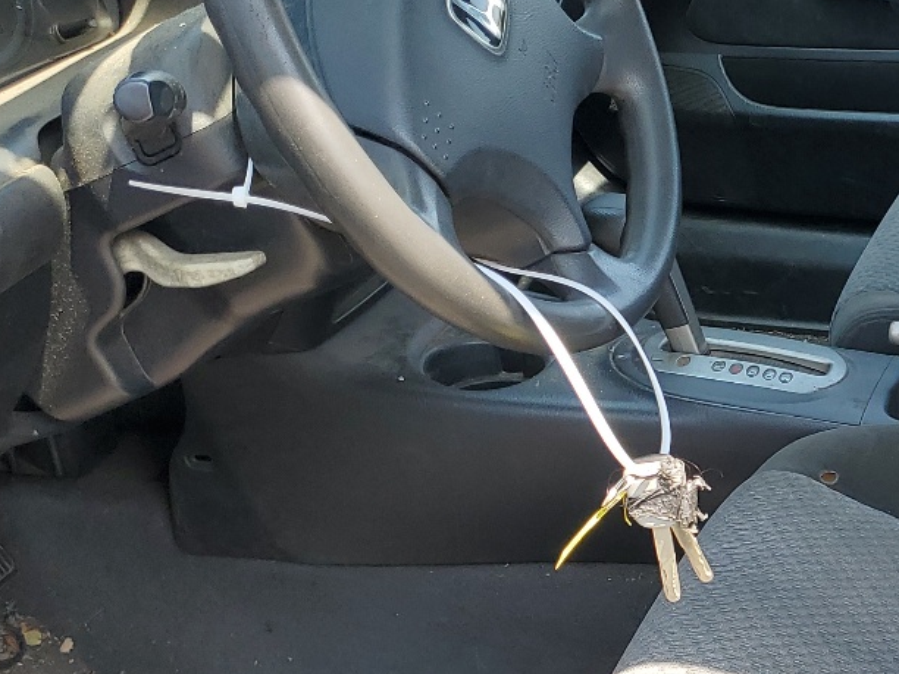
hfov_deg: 26.6
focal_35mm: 68
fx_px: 1766
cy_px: 398
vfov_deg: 21.6
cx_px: 959
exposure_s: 1/370
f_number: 1.5
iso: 50
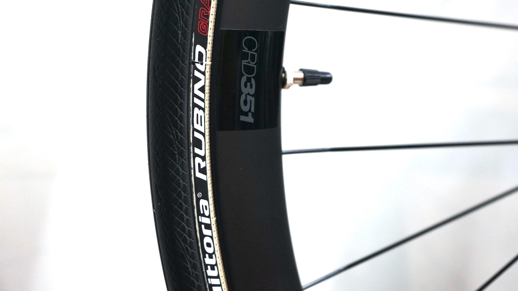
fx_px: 769
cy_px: 112
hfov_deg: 37.2
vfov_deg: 21.4
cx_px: 260
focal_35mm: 56
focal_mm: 51
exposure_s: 1/60
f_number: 4.5
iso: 1250
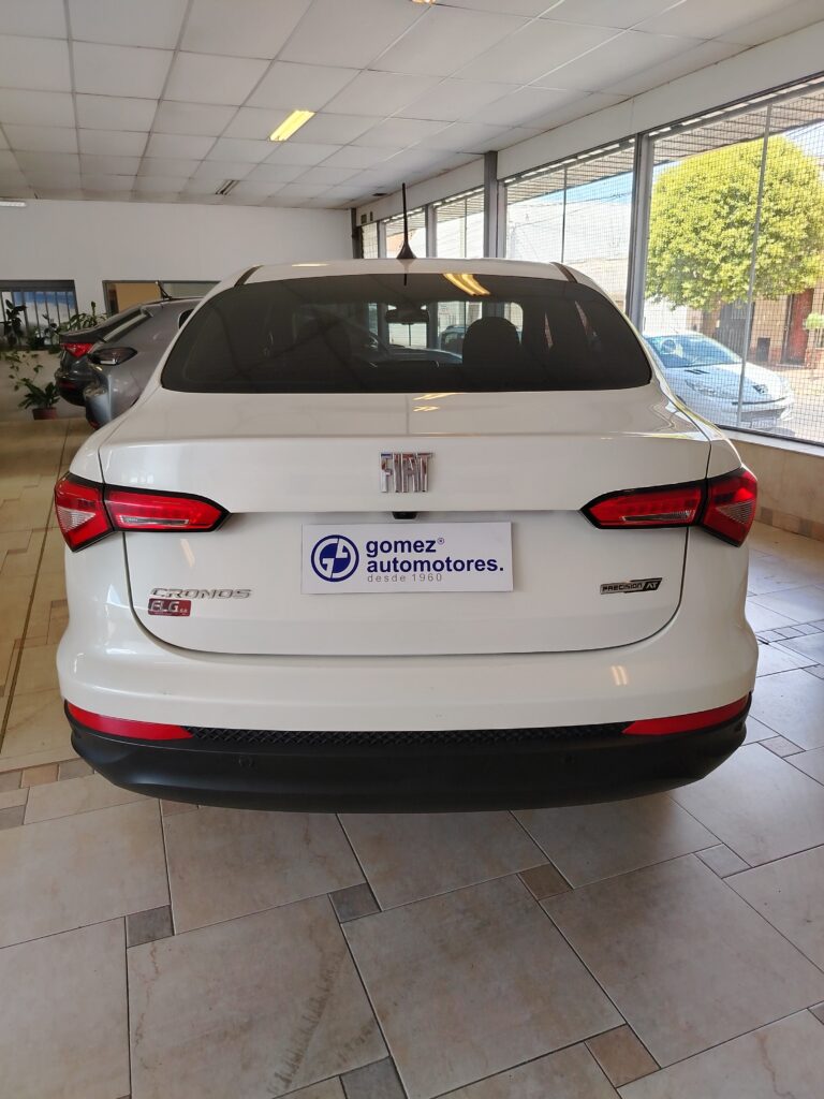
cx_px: 412
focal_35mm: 24
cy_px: 550
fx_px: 762
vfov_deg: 71.6
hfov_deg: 56.8
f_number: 1.75
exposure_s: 1/100
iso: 150
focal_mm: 5.25
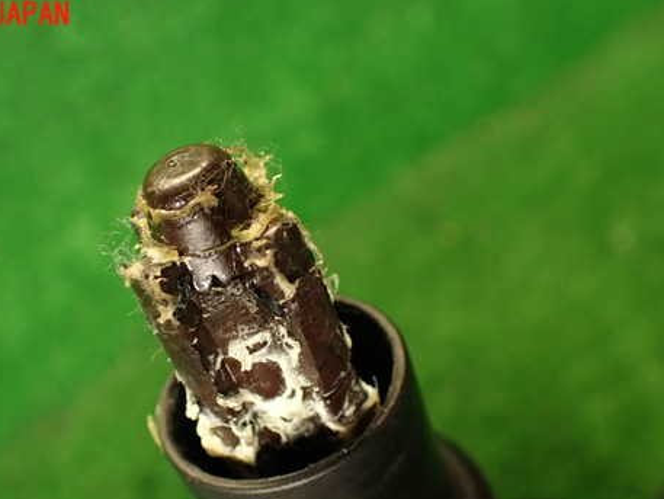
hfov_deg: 44.3
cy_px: 324
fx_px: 806
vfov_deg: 34.1
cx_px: 241
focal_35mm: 42
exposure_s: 1/30
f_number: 2.4
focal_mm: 5.79
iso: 200
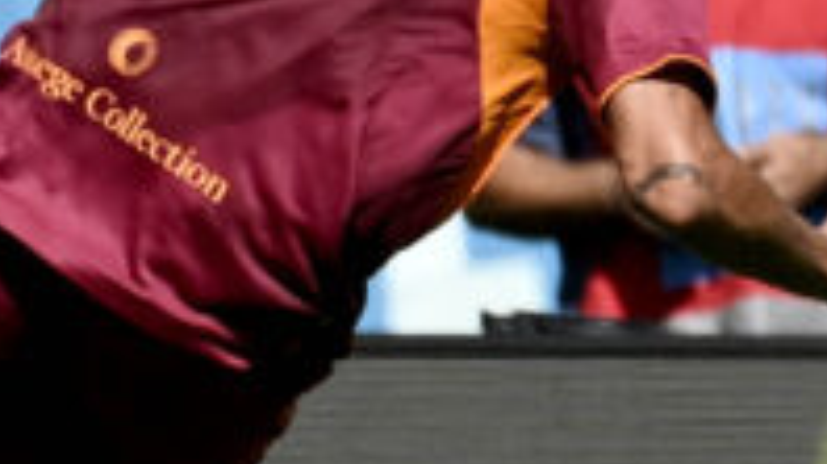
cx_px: -936
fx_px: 71233
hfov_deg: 0.7
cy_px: 115
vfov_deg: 0.4
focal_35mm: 3251
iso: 360
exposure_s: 1/2500
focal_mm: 400
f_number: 5.6
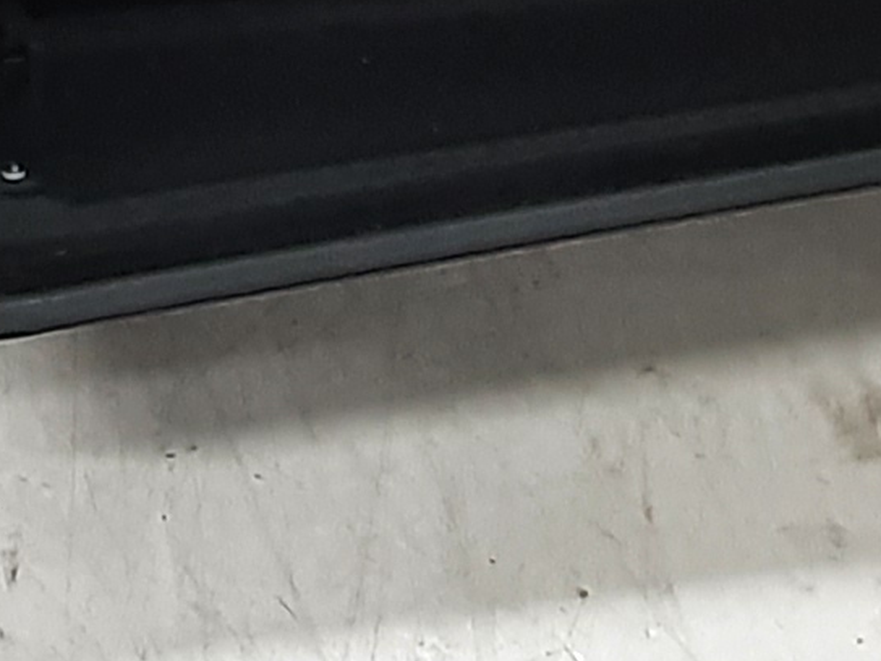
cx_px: -1006
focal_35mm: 162
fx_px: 4123
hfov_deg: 10.9
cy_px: -1045
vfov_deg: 8.3
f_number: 1.9
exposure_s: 1/25
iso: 160
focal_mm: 2.91
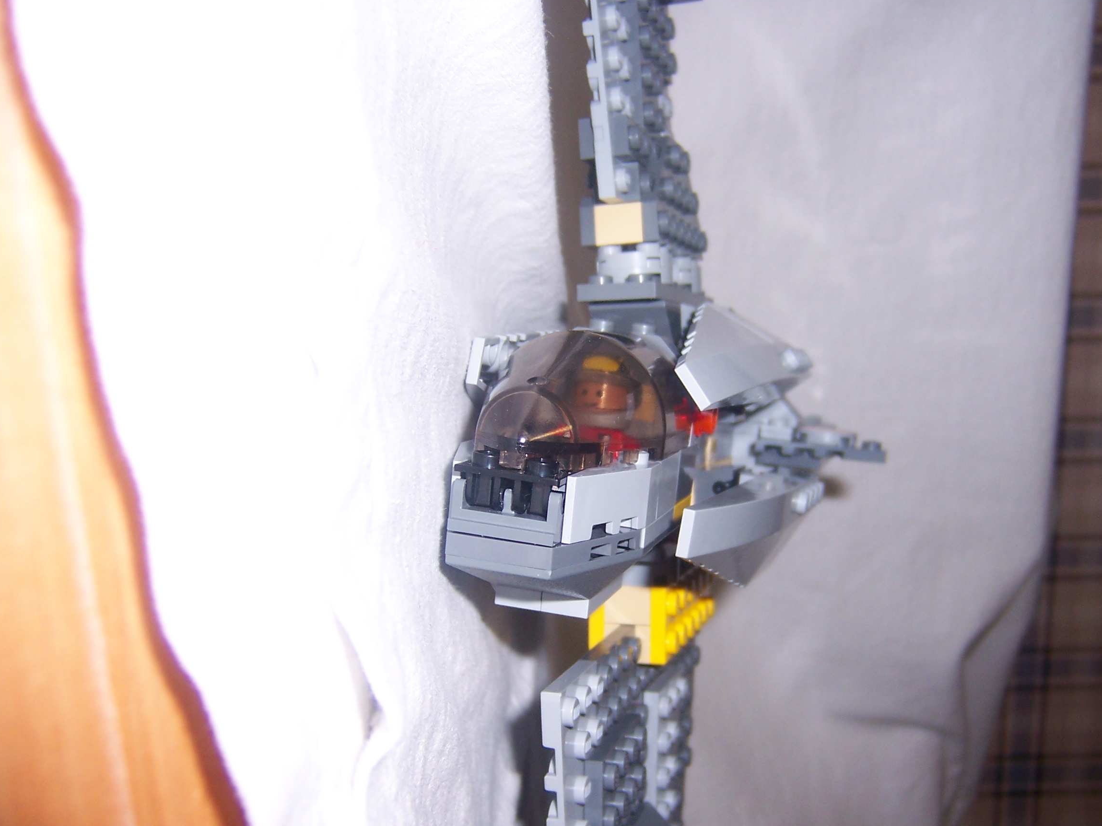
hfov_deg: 50.1
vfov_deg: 38.6
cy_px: 450
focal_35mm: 37
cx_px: 597
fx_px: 1178
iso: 80
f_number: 2.8
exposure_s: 1/60
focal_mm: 5.5
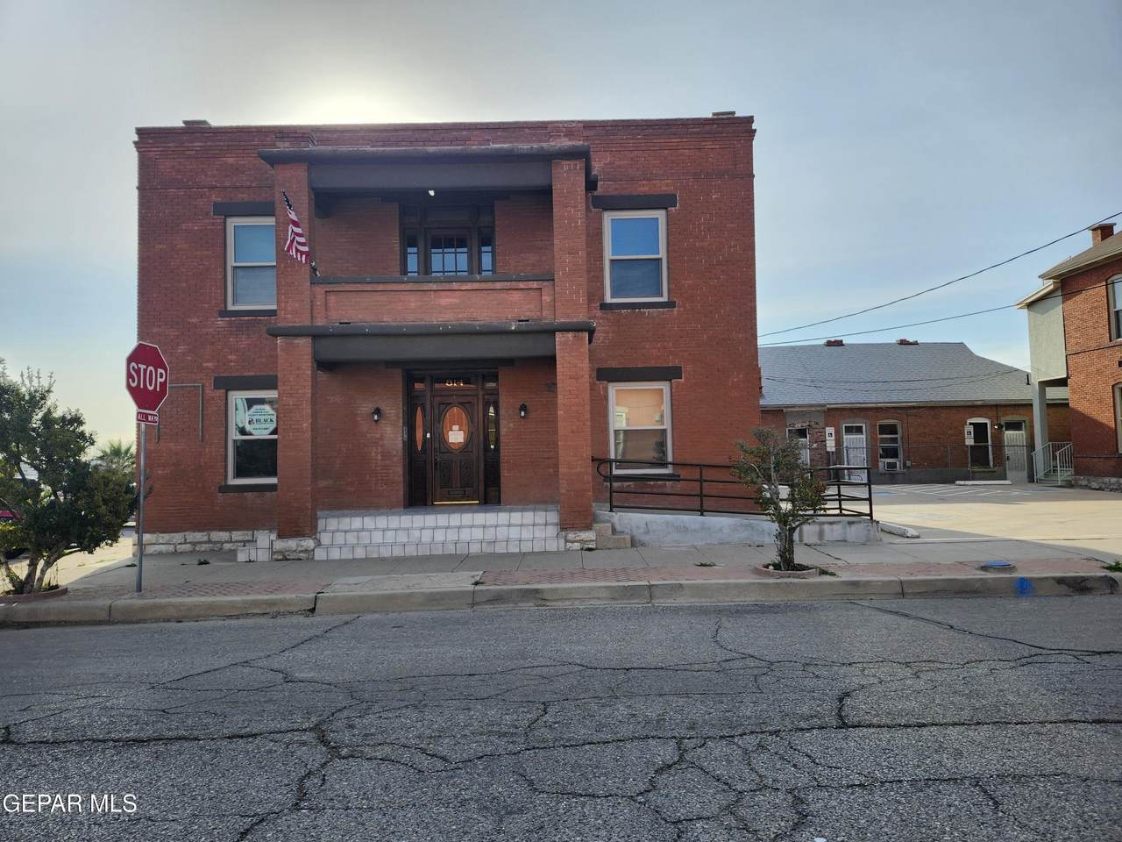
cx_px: 561
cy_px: 421
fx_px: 745
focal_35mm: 23
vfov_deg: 58.9
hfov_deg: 73.9
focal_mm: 5.54
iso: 25
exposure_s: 1/1163
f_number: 1.8
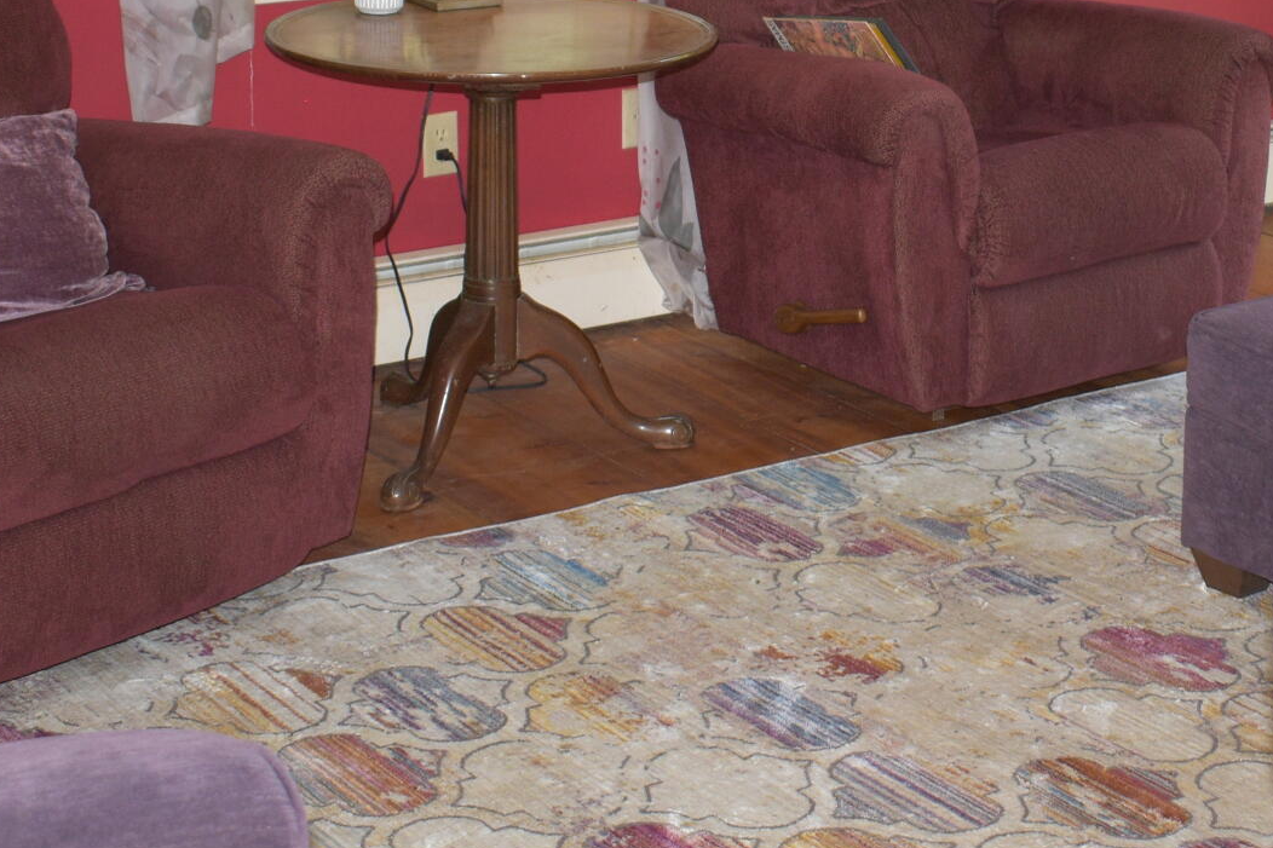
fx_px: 2722
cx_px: 946
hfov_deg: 26.0
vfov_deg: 17.4
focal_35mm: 77
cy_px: 62
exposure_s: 1/125
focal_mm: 18
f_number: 3.5
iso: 500
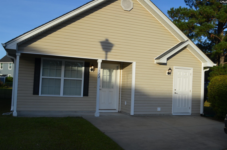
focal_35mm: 36
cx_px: 114
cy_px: 75
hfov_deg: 53.2
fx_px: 227
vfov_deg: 36.7
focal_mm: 24
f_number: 8
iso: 110
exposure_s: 1/250
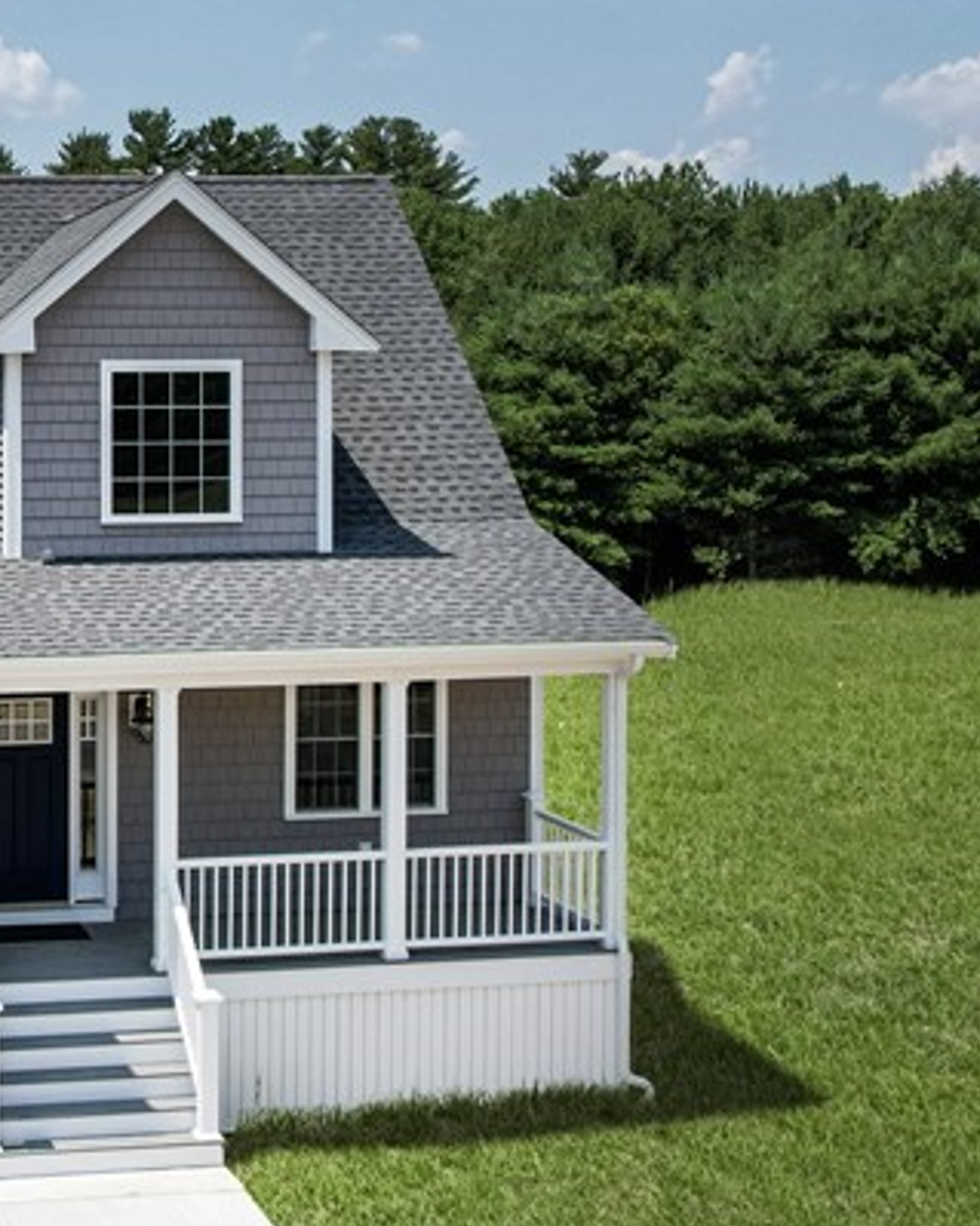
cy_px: 512
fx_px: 1922
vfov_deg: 35.3
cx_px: -151
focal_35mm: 53
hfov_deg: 26.0
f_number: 2.8
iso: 100
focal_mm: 8.38
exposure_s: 1/2500
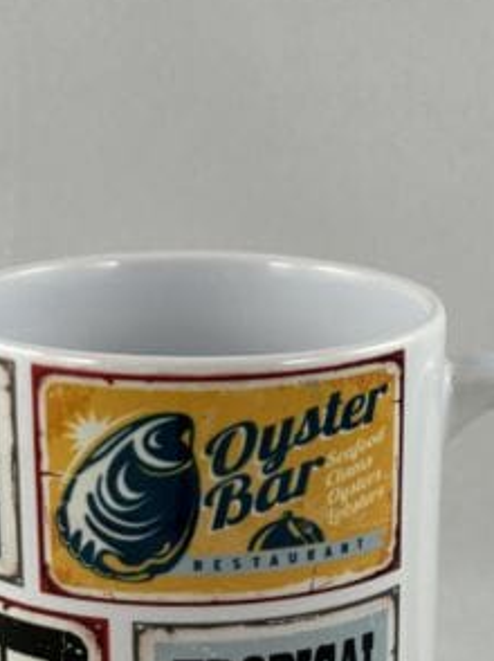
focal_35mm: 109
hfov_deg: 13.5
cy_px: 554
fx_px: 2077
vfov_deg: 17.9
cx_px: 341
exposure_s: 1/100
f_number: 1.78
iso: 50
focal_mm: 6.86
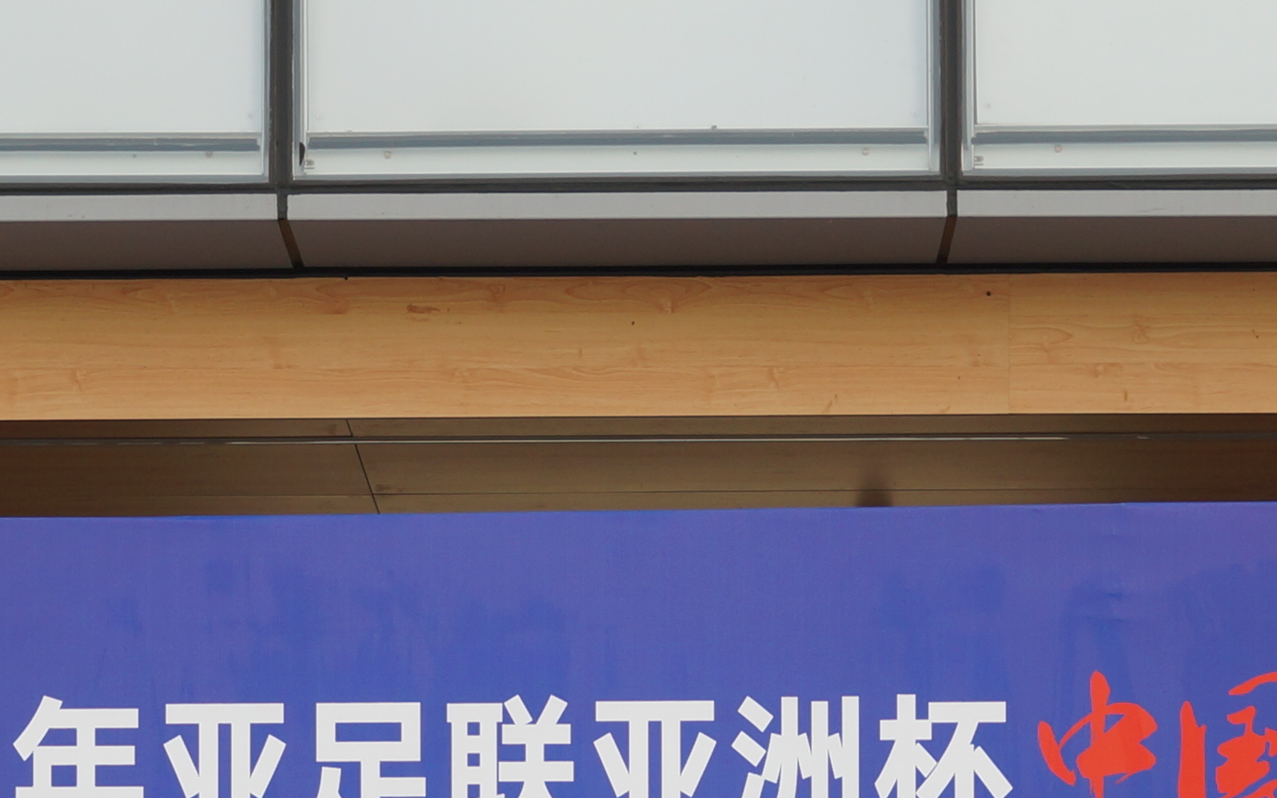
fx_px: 4663
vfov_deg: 9.4
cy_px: 1293
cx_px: 669
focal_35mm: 134
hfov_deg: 15.6
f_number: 5.6
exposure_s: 1/100
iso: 200
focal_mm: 35
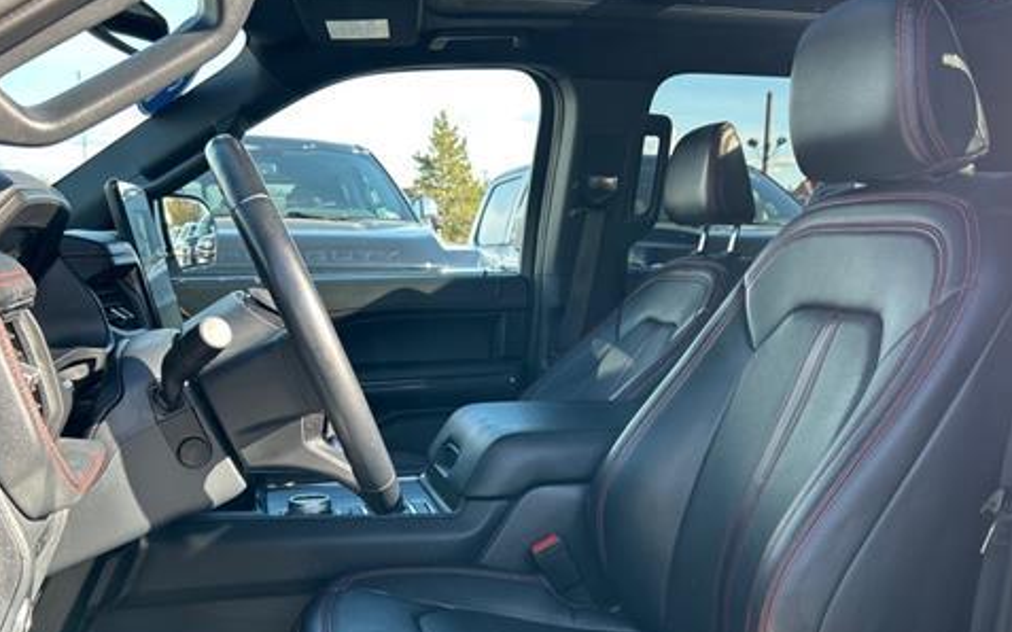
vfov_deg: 33.5
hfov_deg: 52.7
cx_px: 556
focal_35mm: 37
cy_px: 494
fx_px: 1020
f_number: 1.5
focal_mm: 5.7
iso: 40
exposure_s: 1/238
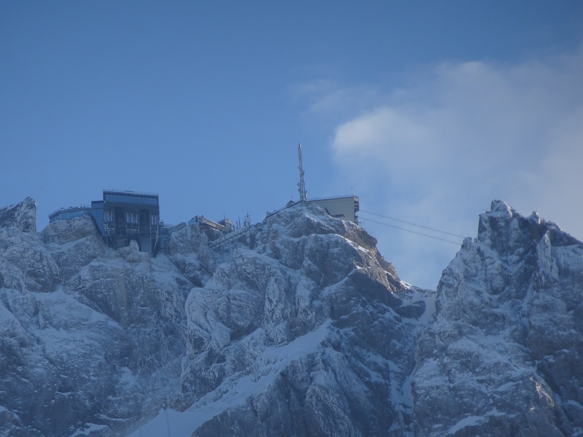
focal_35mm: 528
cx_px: 292
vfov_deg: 2.8
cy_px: 218
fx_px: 8893
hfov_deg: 3.8
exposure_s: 1/320
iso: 80
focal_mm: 90.16
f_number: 6.3
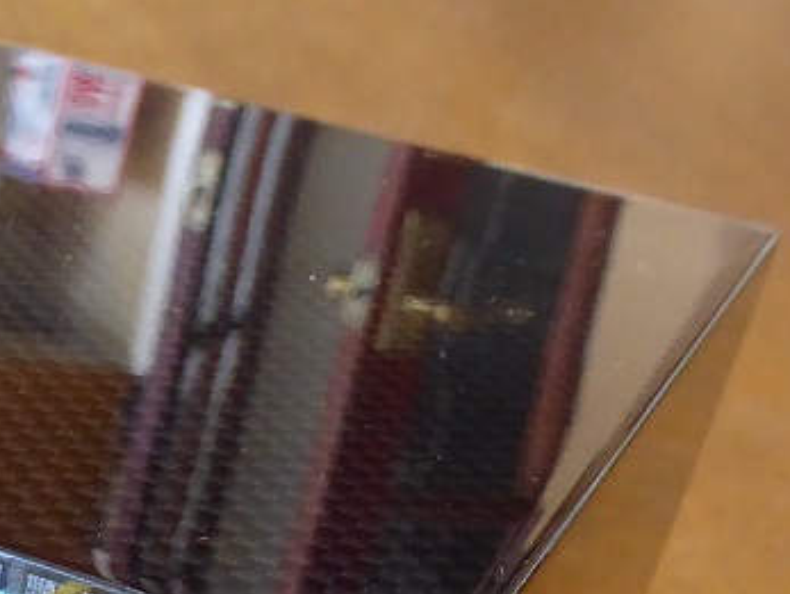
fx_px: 2170
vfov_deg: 14.2
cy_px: 992
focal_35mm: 95
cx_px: -209
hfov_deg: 19.2
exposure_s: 1/25
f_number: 3.3
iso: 400
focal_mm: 4.3
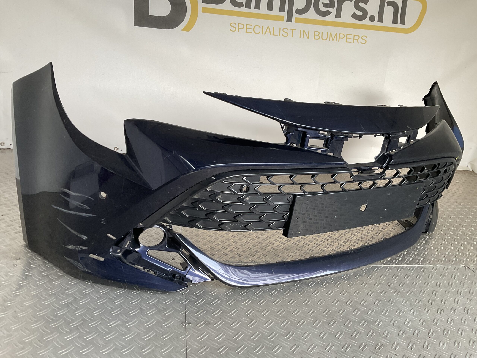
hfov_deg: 61.7
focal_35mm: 29
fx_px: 400
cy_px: 179
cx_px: 238
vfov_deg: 48.2
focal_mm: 3
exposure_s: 1/50
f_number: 1.8
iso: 50
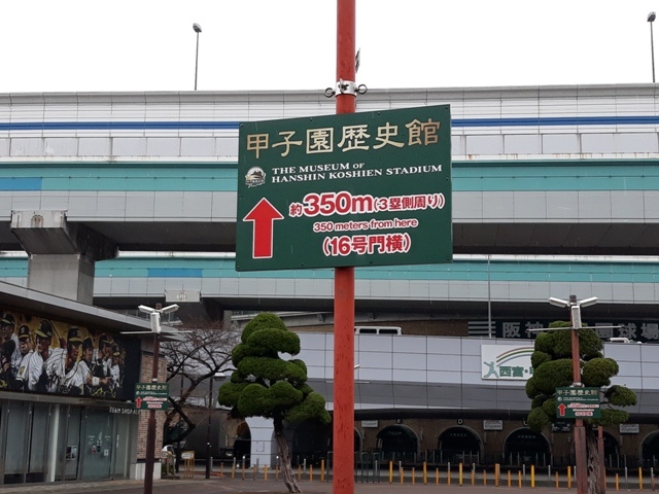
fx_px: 514
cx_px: 330
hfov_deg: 65.3
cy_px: 247
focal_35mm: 27
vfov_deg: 51.4
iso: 40
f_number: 1.7
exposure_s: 1/303
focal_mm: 3.71
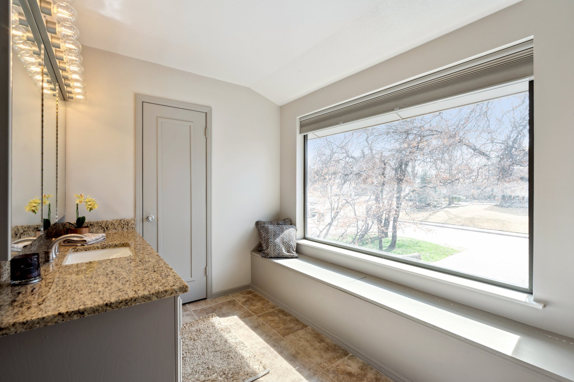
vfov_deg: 73.7
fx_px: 255
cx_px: 287
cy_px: 191
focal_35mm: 16
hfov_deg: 96.7
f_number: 6.3
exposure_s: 1/400
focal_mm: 16
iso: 200
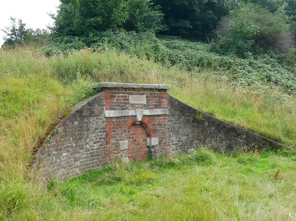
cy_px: 110
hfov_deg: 49.0
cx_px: 148
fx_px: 325
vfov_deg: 37.7
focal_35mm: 38
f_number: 5.6
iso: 200
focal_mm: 19
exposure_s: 1/200
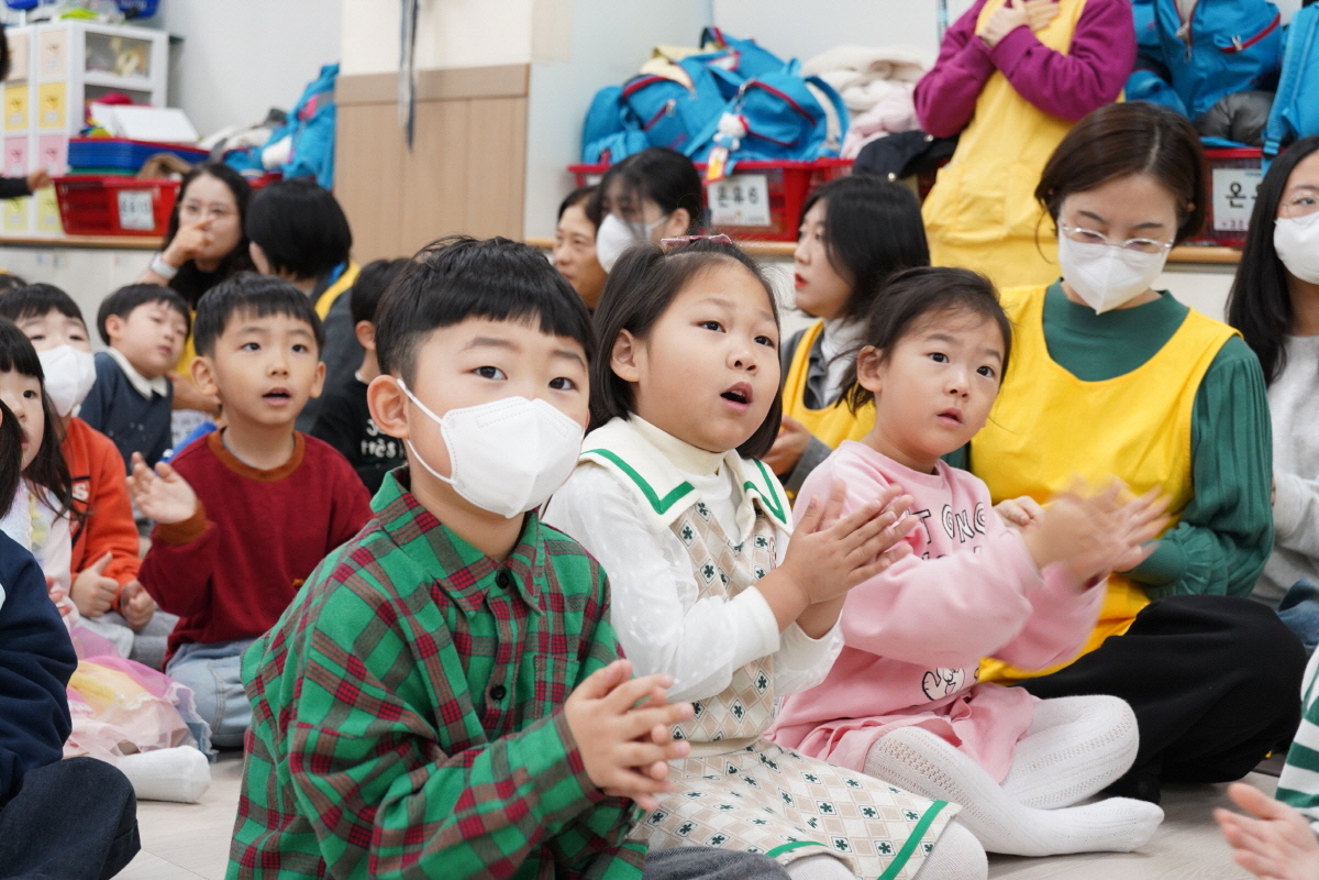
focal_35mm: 50
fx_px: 1832
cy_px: 440
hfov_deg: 39.6
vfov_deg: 27.0
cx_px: 660
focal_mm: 50
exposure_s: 1/80
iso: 2500
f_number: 5.6
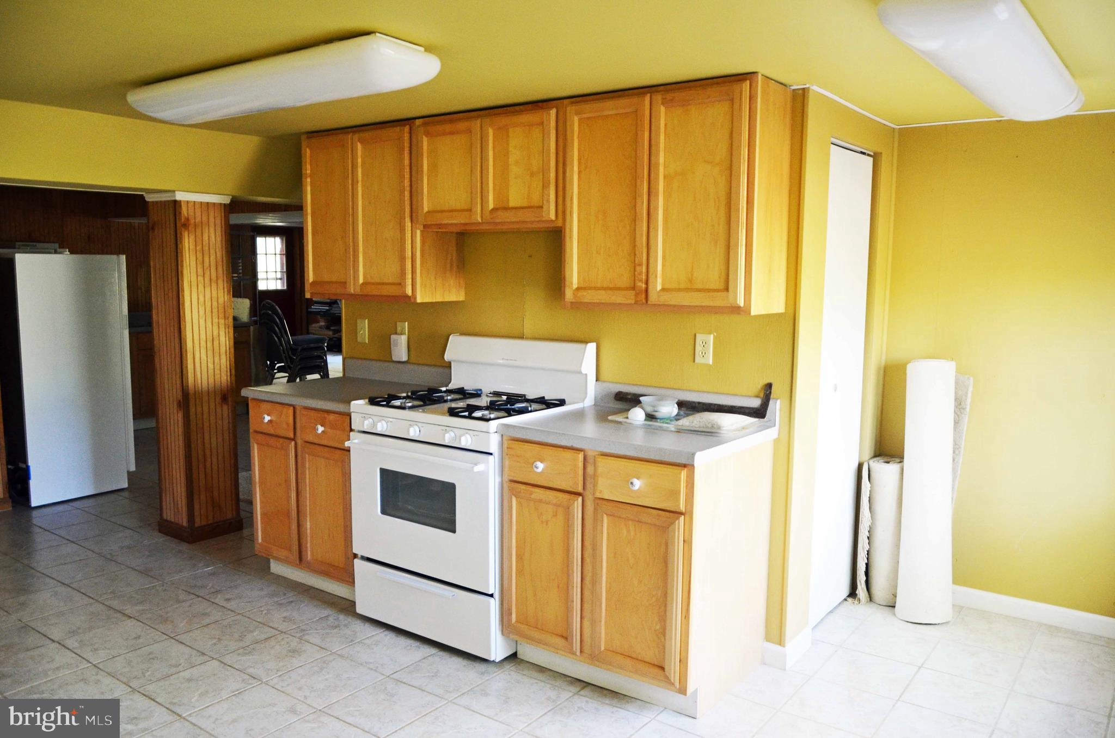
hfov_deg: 67.5
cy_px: 369
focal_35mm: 27
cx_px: 558
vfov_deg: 47.7
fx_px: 834
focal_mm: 18
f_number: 3.5
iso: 800
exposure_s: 1/45
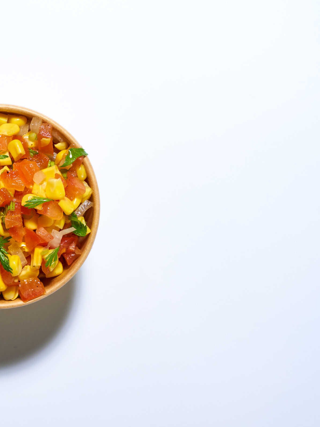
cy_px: 208
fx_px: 1086
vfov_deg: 22.2
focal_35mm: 88
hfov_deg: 16.5
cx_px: 8
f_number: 10
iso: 125
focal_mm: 56.7
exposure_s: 1/125
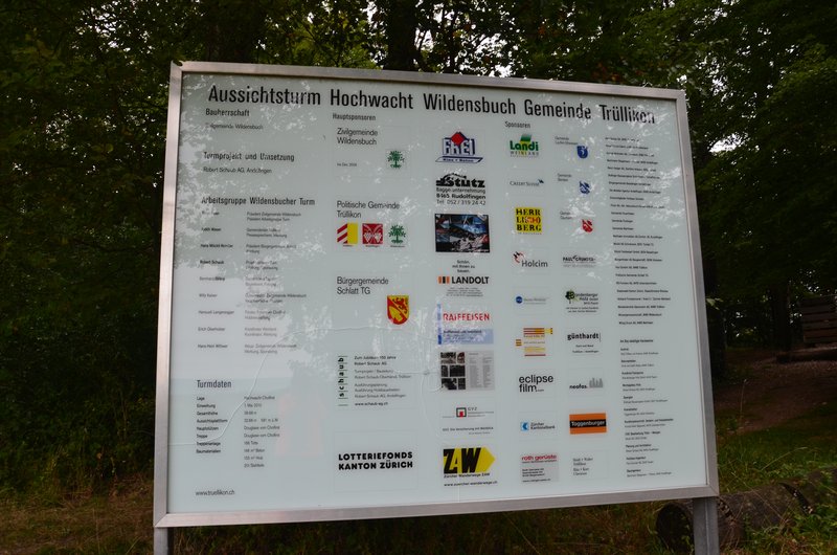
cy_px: 278
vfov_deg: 47.7
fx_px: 626
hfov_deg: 67.5
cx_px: 418
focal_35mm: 27
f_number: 7.1
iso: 320
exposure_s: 1/25
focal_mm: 18
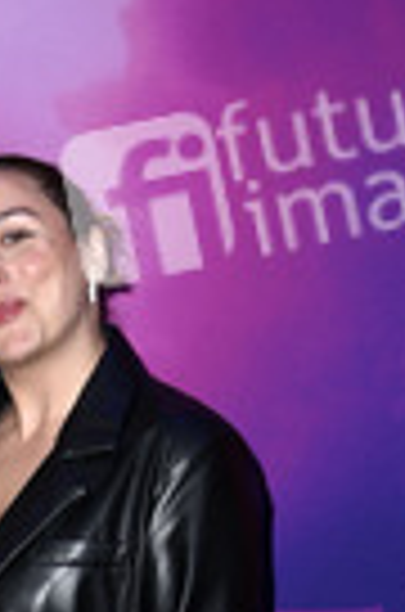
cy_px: 855
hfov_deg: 11.3
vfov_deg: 16.2
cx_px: -117
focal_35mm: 118
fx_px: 2001
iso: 500
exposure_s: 1/250
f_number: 5.6
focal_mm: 40
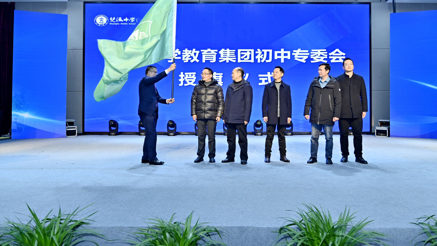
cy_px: 105
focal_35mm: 26
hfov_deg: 72.9
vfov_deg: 45.0
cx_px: 223
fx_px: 296
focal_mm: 23.5
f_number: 4
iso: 320
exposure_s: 1/125
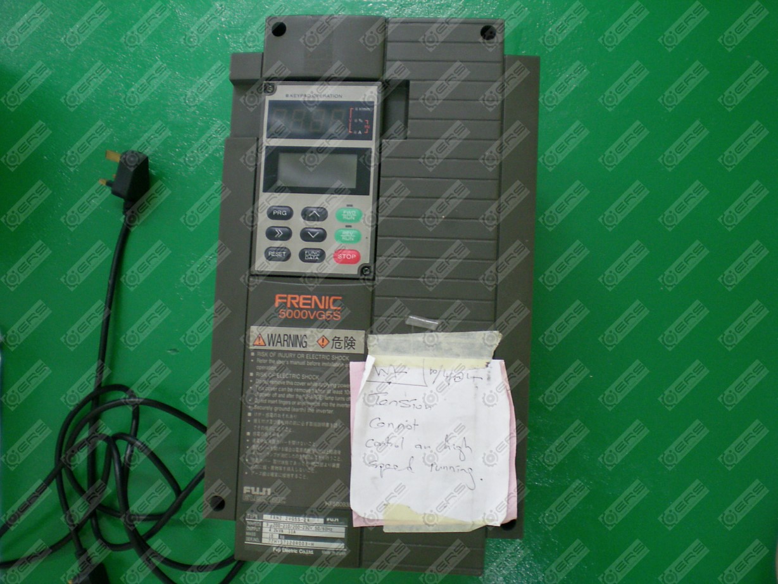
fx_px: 854
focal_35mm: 38
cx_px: 389
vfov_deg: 37.7
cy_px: 292
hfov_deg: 49.0
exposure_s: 1/13.4
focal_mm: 6.3
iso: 200
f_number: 3.1
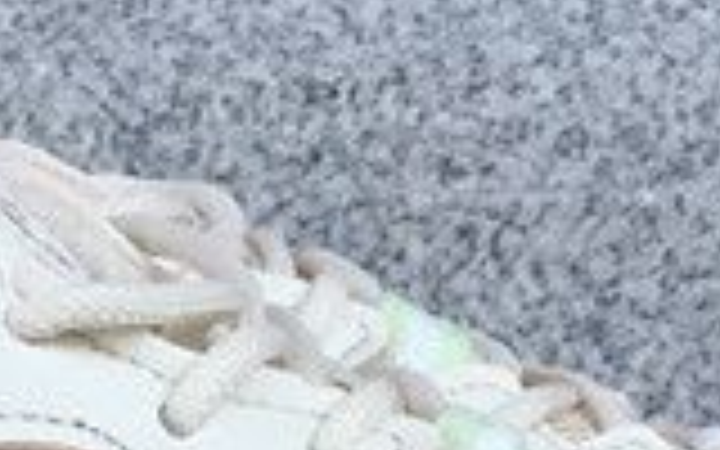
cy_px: 1294
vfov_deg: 6.5
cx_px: 140
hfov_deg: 11.3
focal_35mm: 185
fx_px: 3630
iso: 25
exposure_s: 1/519
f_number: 2.4
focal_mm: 3.3
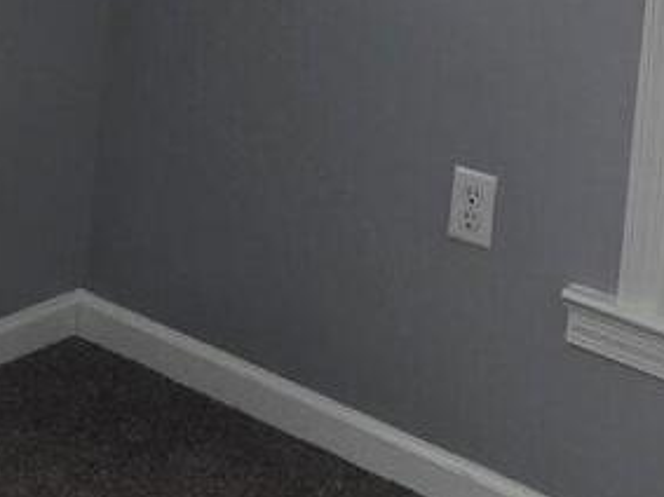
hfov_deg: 20.1
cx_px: -113
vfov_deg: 14.0
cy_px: -429
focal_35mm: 92
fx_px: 1764
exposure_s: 1/120
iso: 50
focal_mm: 2.2
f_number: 1.9
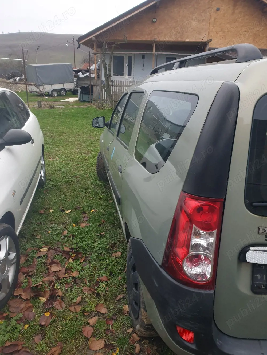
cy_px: 178
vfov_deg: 67.3
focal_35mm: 26
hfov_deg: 53.1
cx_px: 134
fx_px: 267
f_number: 2.4
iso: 64
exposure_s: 1/60.2
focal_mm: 4.3
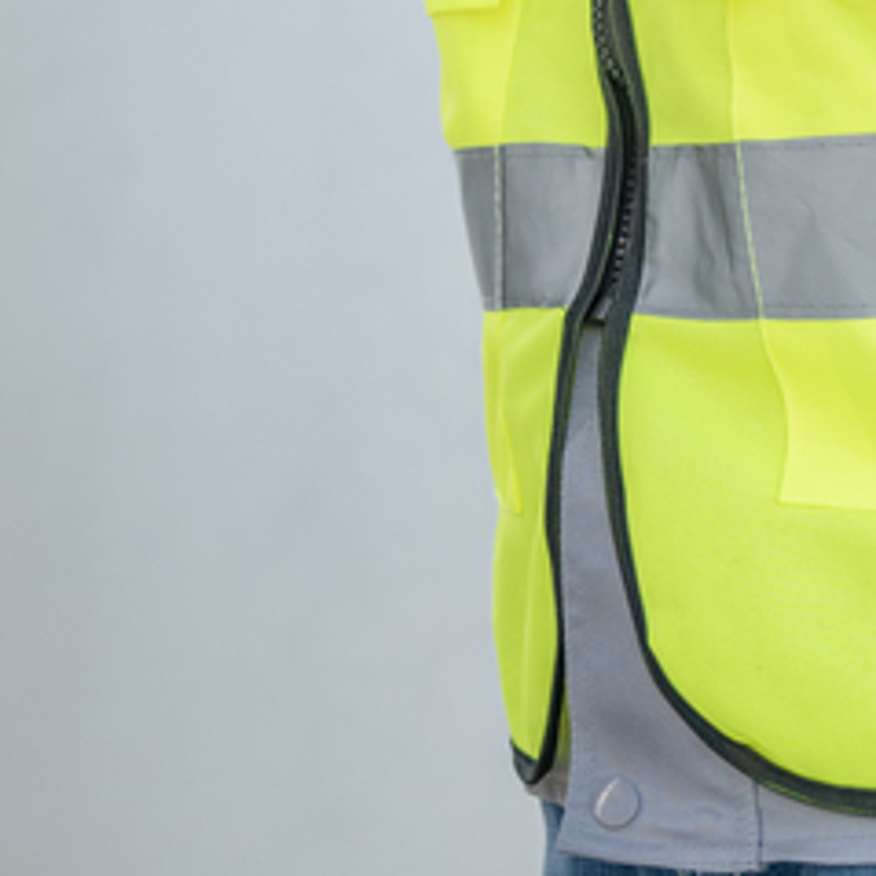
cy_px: -896
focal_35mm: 153
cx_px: -81
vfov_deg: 10.5
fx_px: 4380
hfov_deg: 11.3
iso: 100
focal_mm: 28
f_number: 1.8
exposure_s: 1/1600
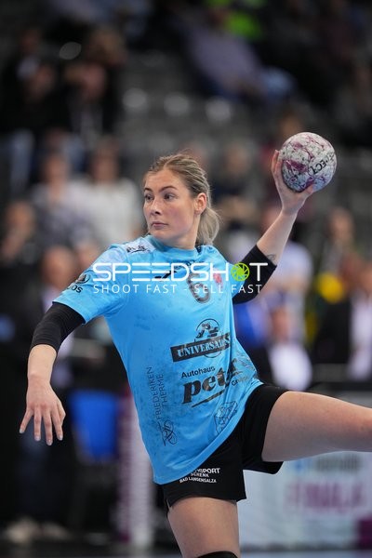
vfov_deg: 6.9
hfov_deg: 4.6
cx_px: 186
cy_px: 279
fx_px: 4650
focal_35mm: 300
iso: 4000
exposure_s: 1/1600
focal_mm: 300
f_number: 2.8
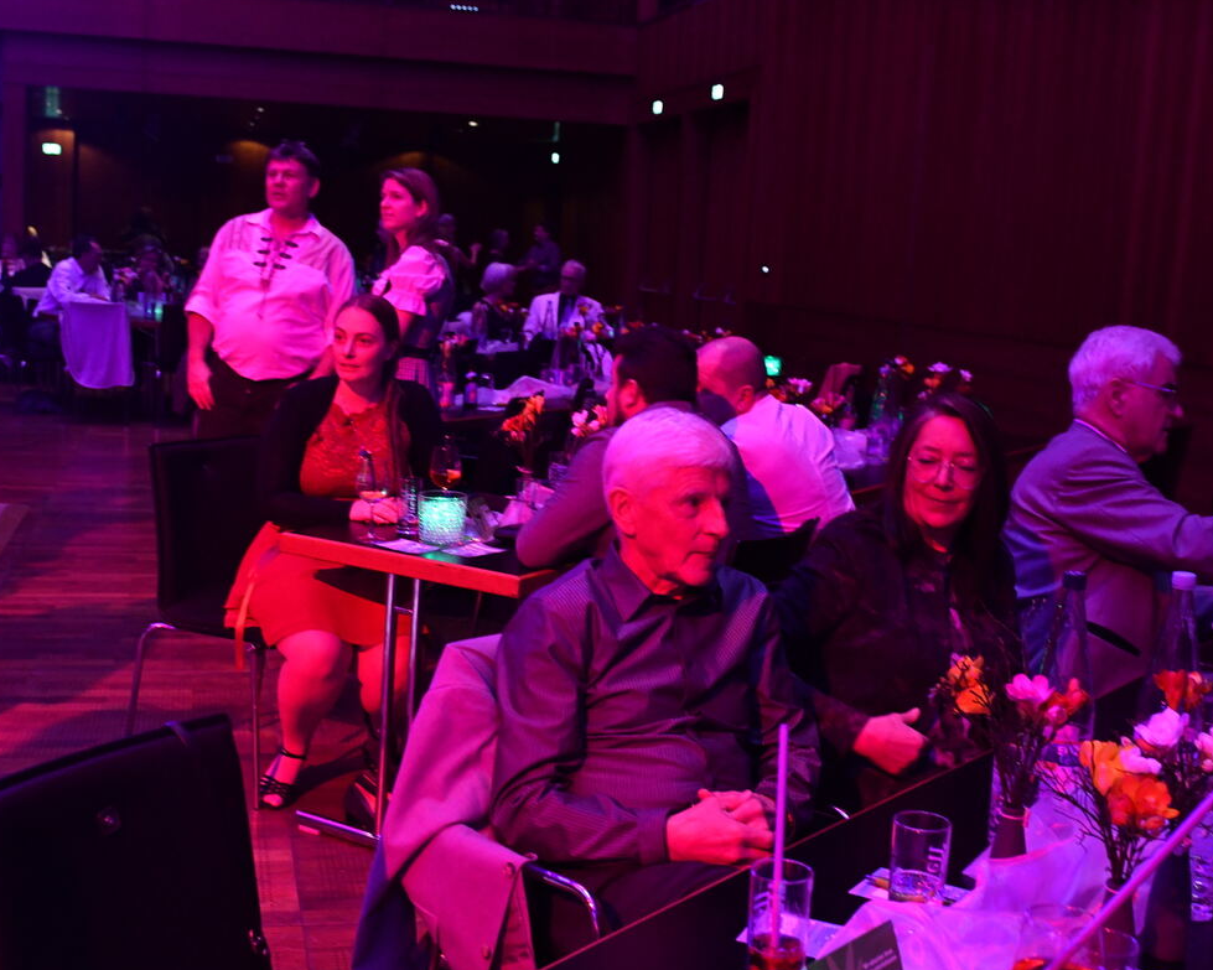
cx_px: 548
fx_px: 1672
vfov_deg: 32.4
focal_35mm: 47
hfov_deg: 39.8
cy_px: 481
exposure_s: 1/60
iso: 2500
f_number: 4
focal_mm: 27
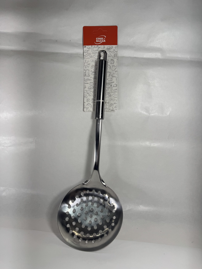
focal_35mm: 24
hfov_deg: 56.8
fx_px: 187
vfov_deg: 71.6
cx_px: 101
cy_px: 134
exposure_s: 1/730
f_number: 1.78
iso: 80
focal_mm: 6.76
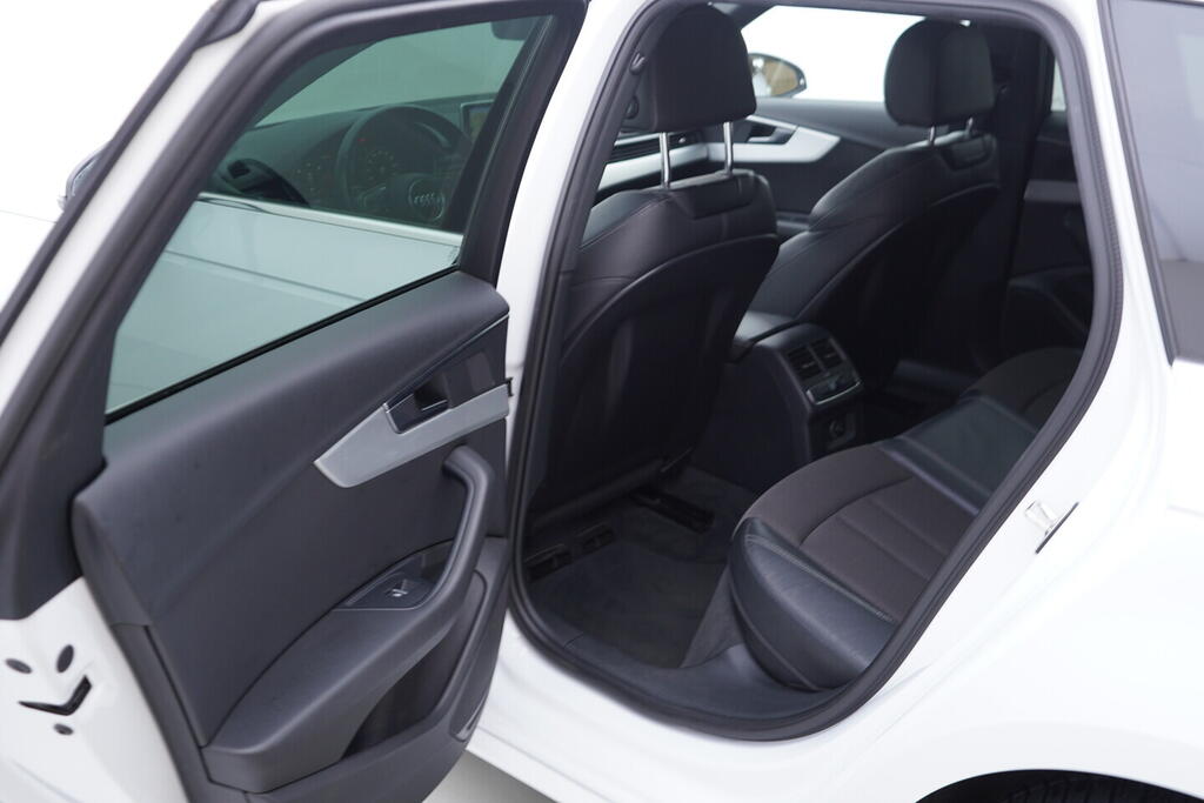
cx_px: 602
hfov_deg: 53.1
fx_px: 1204
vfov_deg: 36.9
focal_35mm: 36
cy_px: 402
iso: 160
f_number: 2.8
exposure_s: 1/40
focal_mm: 24
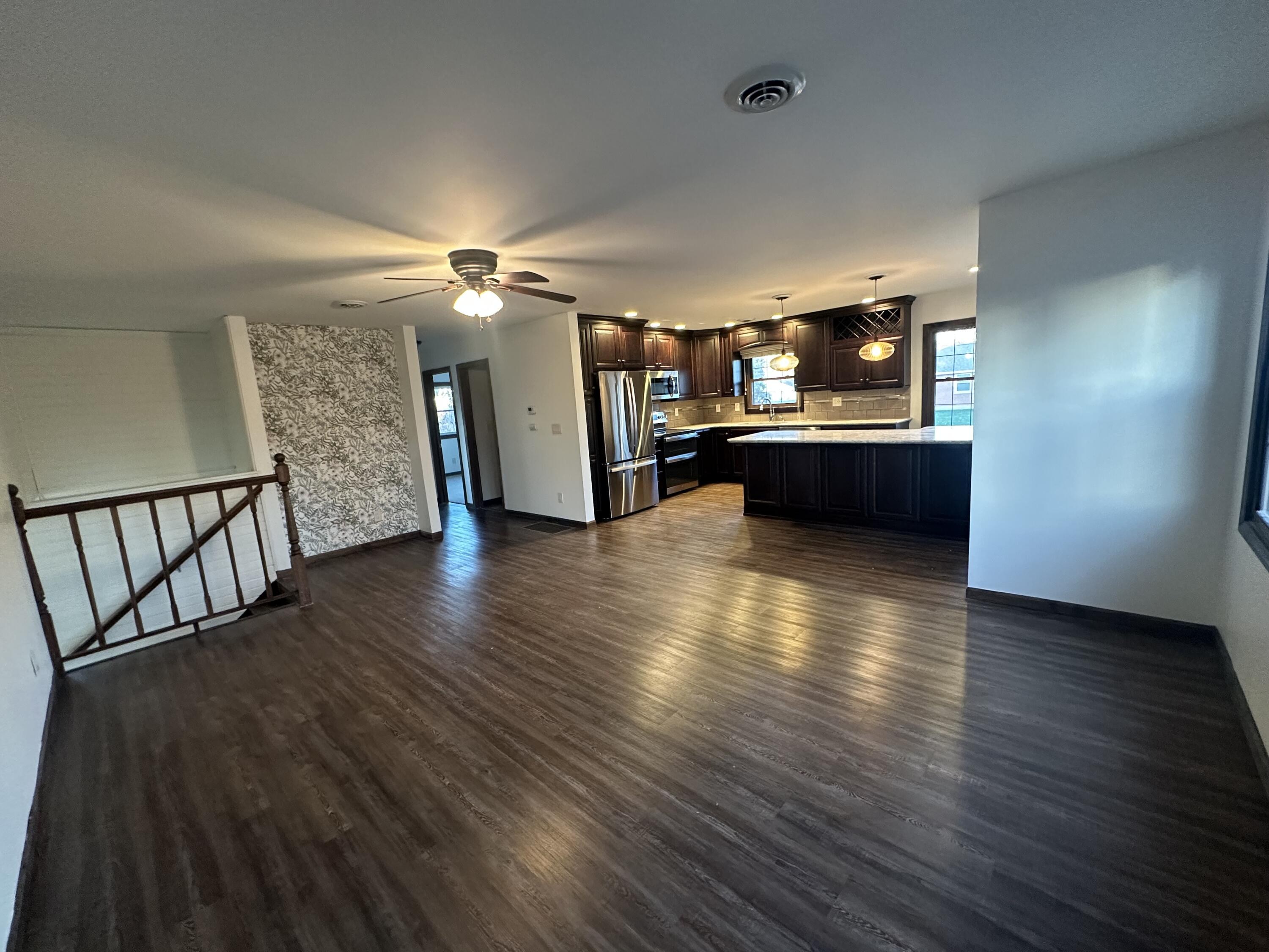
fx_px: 513
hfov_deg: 102.1
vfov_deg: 85.7
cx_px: 634
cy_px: 476
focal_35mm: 14
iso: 640
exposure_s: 1/60
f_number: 2.2
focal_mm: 2.22
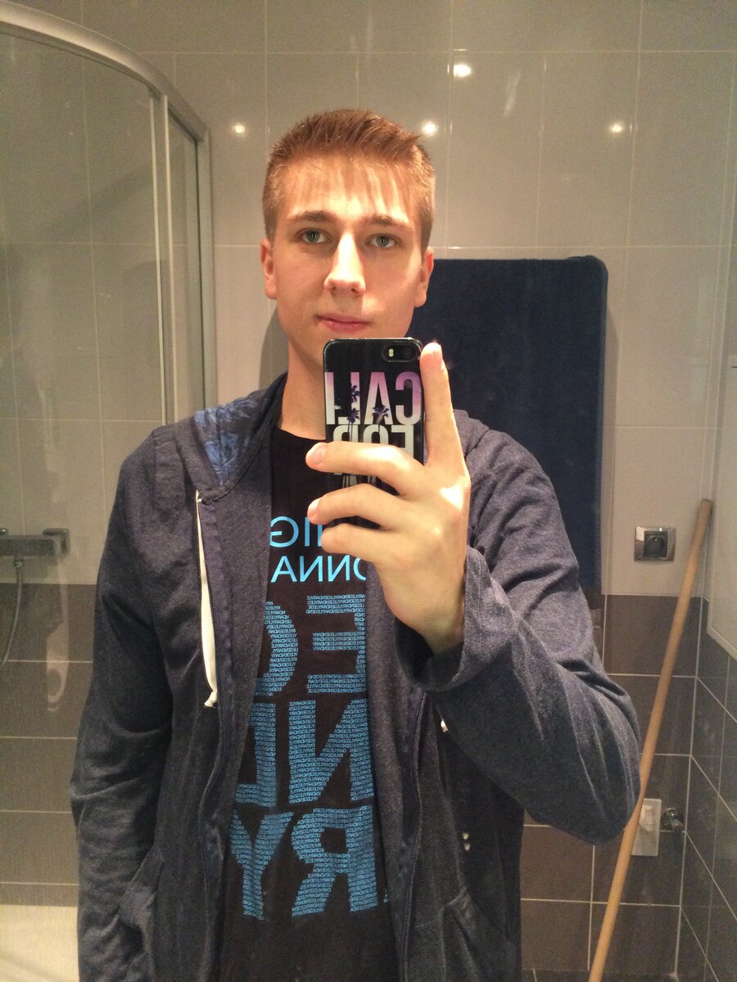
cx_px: 368
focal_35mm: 29
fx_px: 823
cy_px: 491
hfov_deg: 48.2
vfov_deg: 61.7
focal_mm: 4.15
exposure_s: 1/33
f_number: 2.2
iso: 320
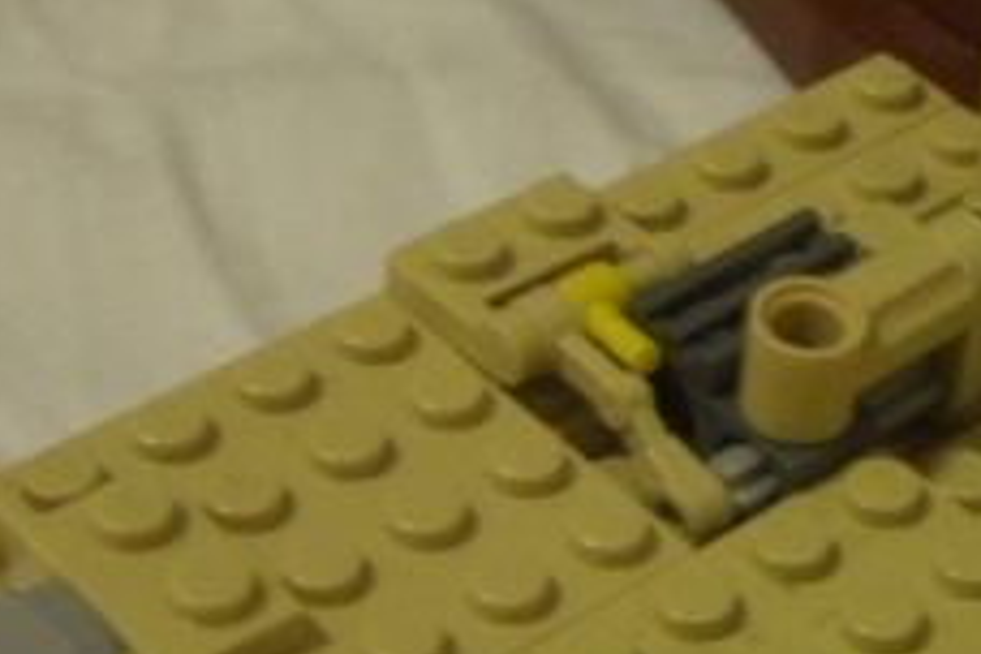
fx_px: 3025
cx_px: 929
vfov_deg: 12.3
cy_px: 370
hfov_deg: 18.1
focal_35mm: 111
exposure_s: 1/8
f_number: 2.7
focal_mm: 6.2
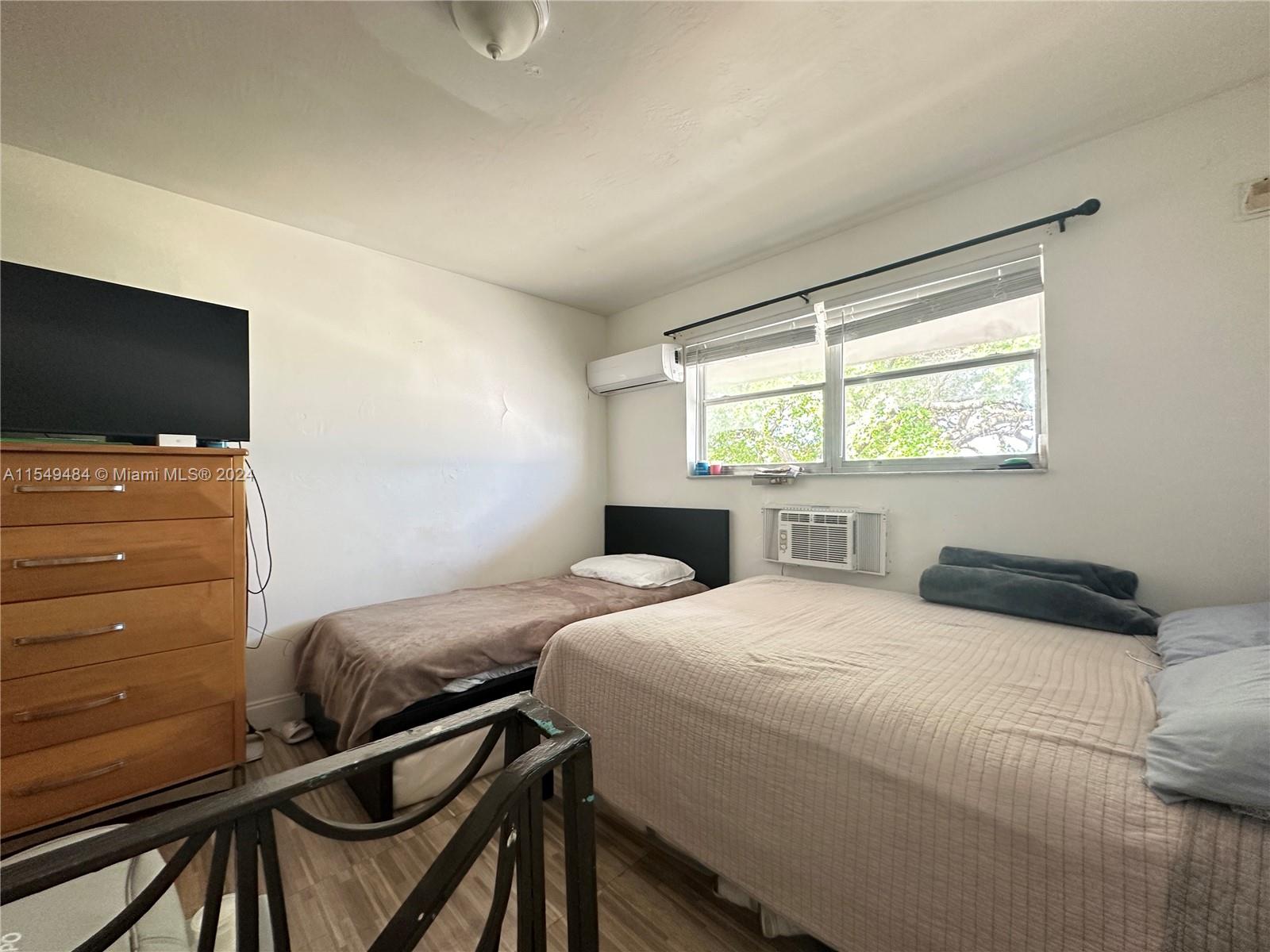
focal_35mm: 14
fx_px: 514
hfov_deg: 102.1
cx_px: 635
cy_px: 476
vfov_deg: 85.7
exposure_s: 1/99
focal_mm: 2.22
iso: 250
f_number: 2.2
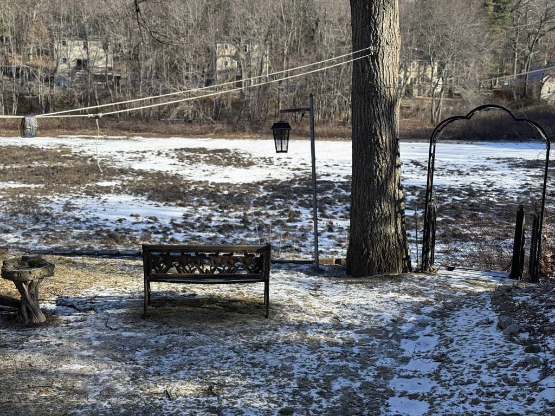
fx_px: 770
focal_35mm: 48
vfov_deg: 30.3
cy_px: 208
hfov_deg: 39.7
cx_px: 278
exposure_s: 1/1770
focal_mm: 6.76
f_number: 1.78
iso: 64
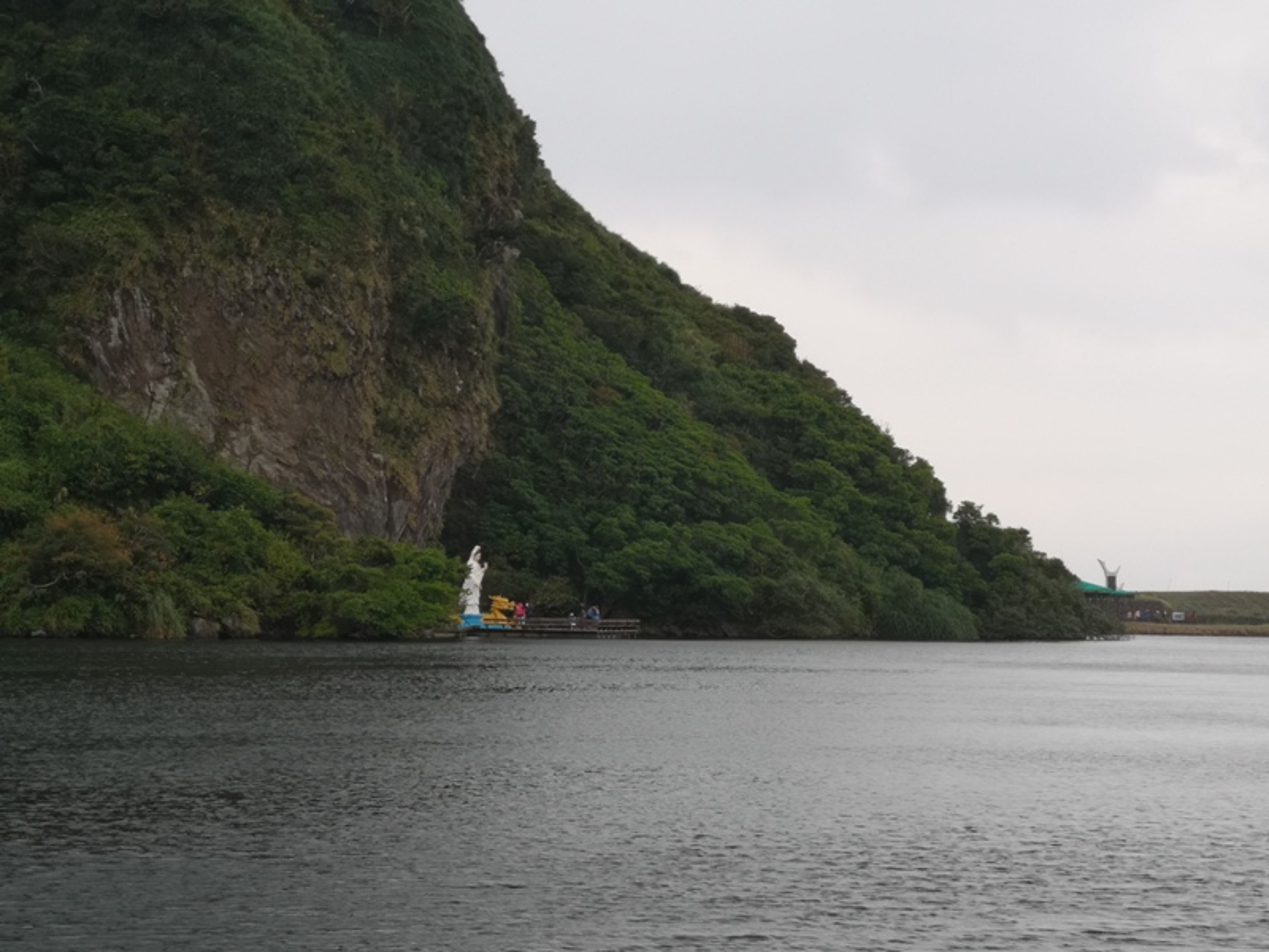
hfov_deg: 21.1
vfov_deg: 15.9
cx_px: 634
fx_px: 3409
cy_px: 476
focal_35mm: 93
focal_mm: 7.48
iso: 80
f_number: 2.4
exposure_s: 1/120
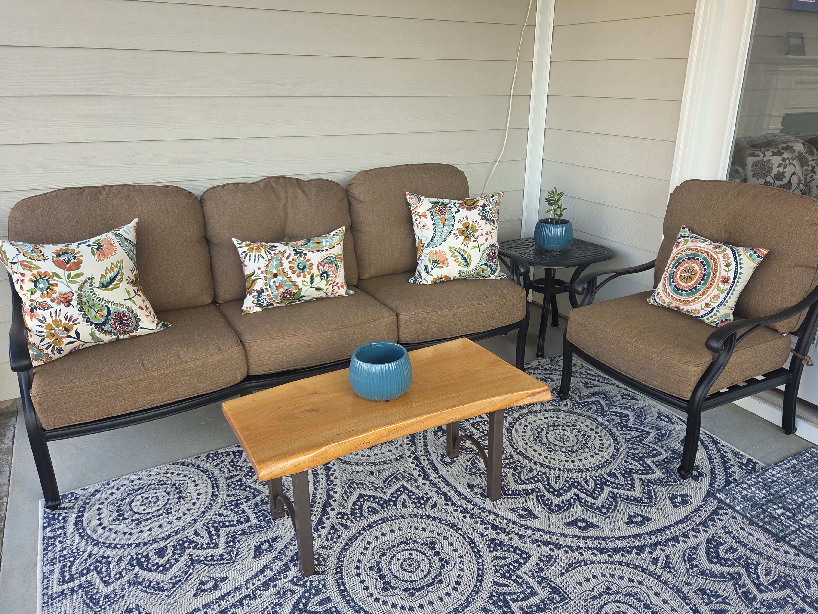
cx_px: 434
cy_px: 312
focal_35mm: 26
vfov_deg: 53.1
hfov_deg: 67.2
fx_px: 614
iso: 100
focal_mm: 5.4
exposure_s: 1/180
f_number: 1.8
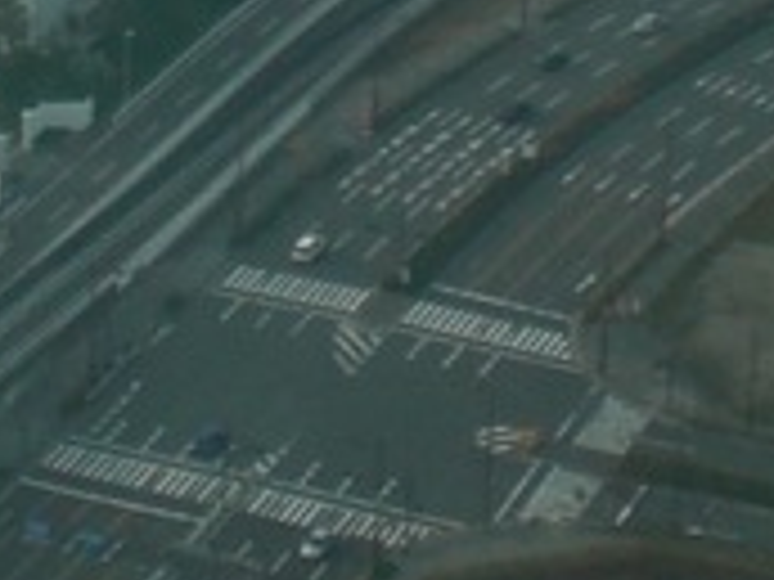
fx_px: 4941
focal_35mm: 221
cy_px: -724
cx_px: 32
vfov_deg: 6.5
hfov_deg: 8.9
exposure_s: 1/160
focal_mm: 6.3
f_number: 3.1
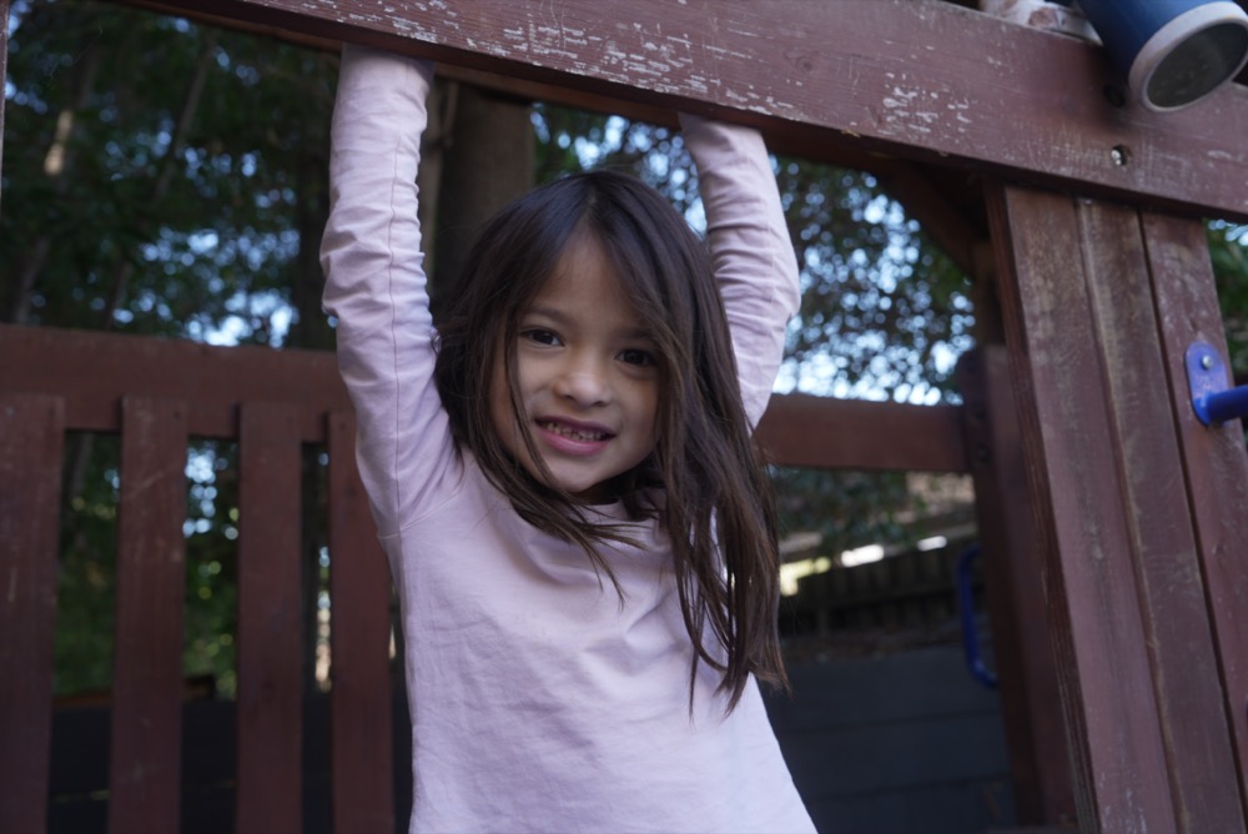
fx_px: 1318
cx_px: 624
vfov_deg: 35.1
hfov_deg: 50.7
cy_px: 417
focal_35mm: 38
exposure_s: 1/50
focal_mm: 38
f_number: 5.6
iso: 160
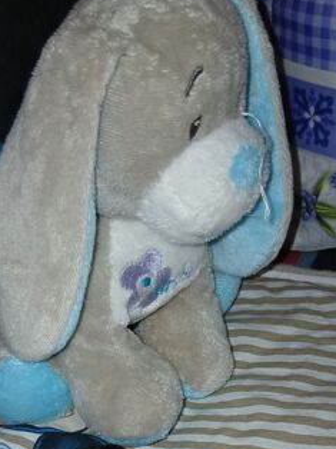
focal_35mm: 53
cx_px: 112
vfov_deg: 33.2
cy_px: 448
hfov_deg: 27.3
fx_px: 687
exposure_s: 1/50
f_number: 1.8
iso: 32
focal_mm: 3.98
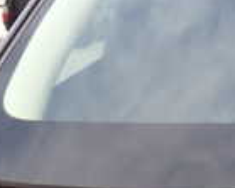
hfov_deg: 11.3
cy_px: 51
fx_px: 1112
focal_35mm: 160
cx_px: 401
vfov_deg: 9.6
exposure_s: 1/320
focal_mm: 6.83
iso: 100
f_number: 3.5
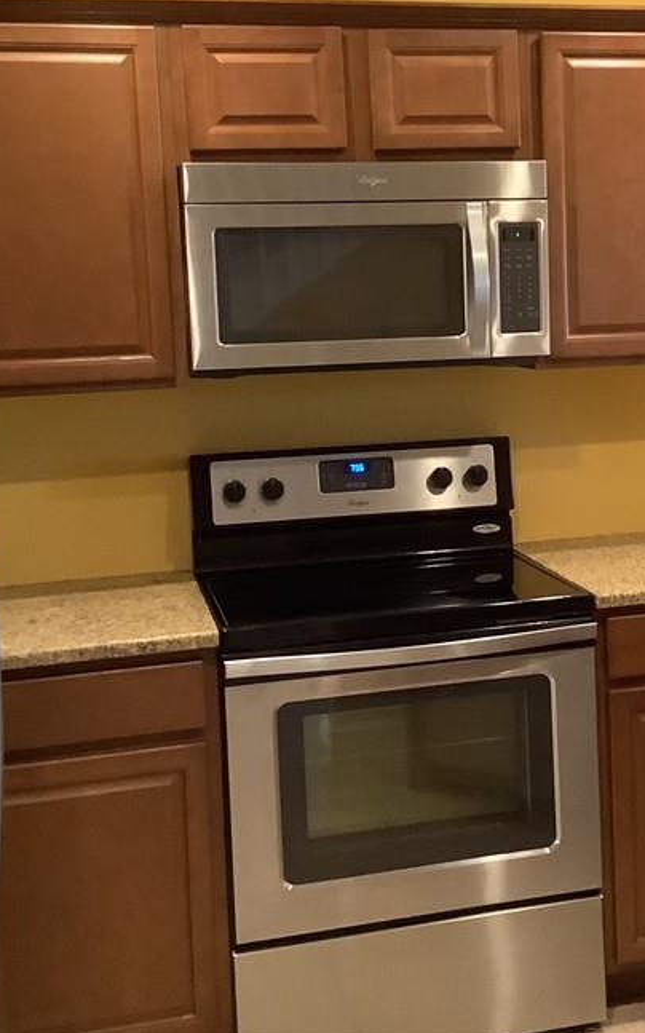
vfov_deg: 38.8
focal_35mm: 52
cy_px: 428
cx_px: 471
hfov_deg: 24.6
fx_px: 1463
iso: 320
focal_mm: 3.3
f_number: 2.4
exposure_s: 1/33
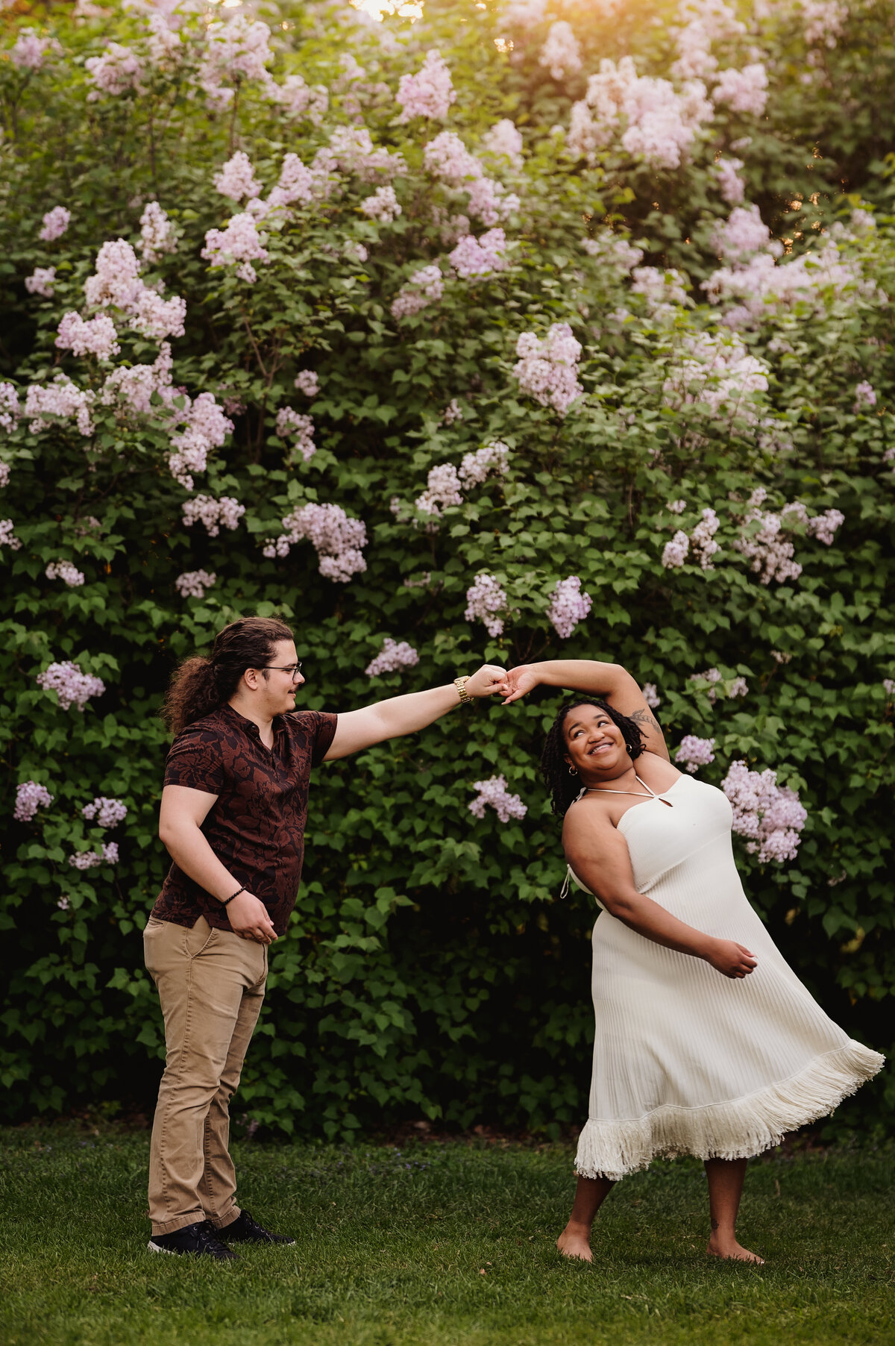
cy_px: 673
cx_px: 448
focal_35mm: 135
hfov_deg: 10.1
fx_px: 5042
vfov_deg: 15.2
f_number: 1.8
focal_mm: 135
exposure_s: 1/400
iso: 160
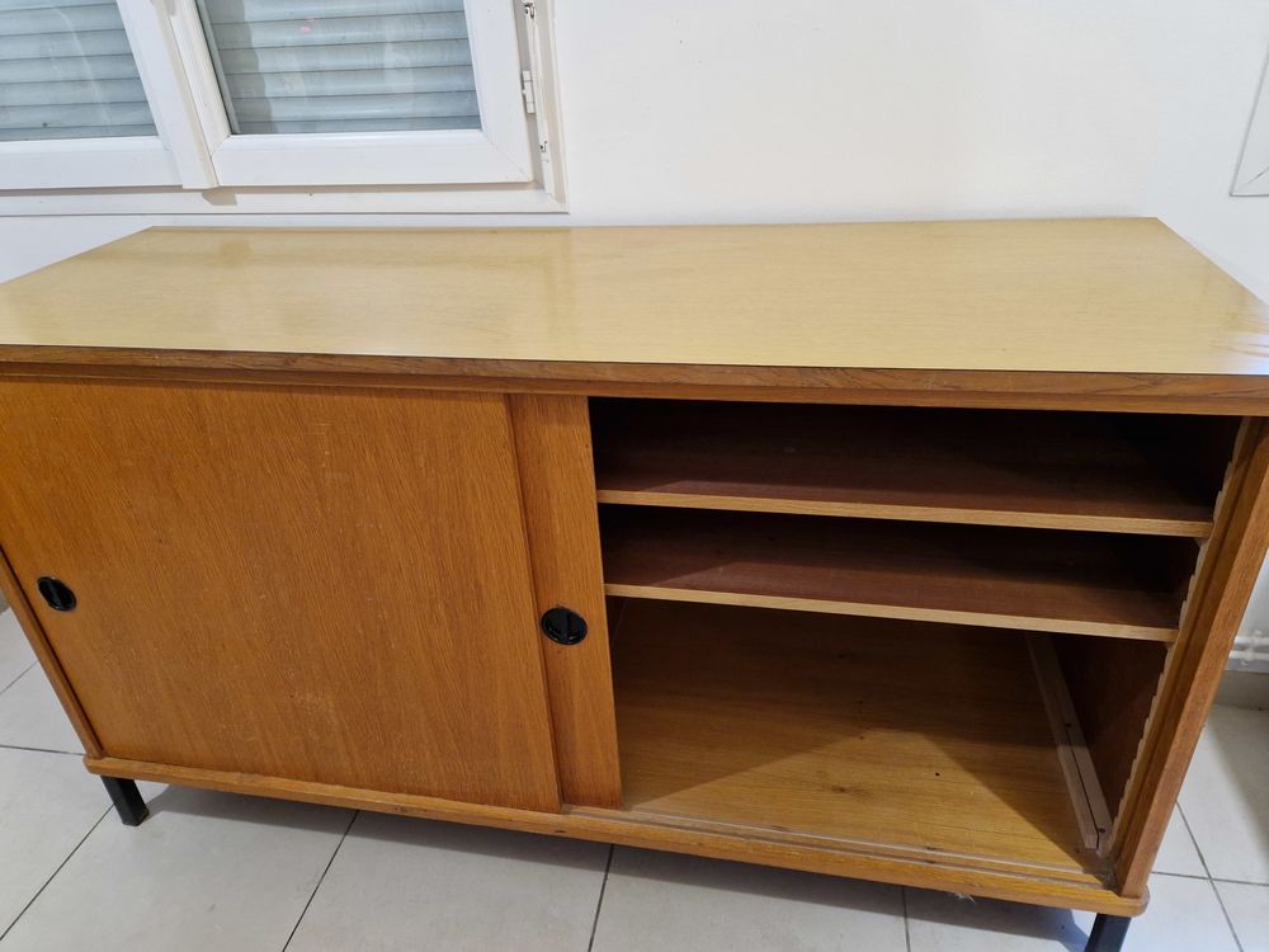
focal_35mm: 23
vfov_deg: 58.9
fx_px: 843
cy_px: 476
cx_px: 634
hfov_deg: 73.9
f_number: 1.8
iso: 500
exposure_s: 1/25
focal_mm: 5.4
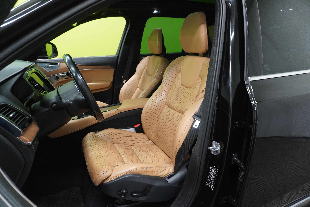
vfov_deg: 53.1
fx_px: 207
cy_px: 104
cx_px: 155
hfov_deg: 73.7
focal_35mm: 24
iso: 500
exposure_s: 1/30
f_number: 3.5
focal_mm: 16
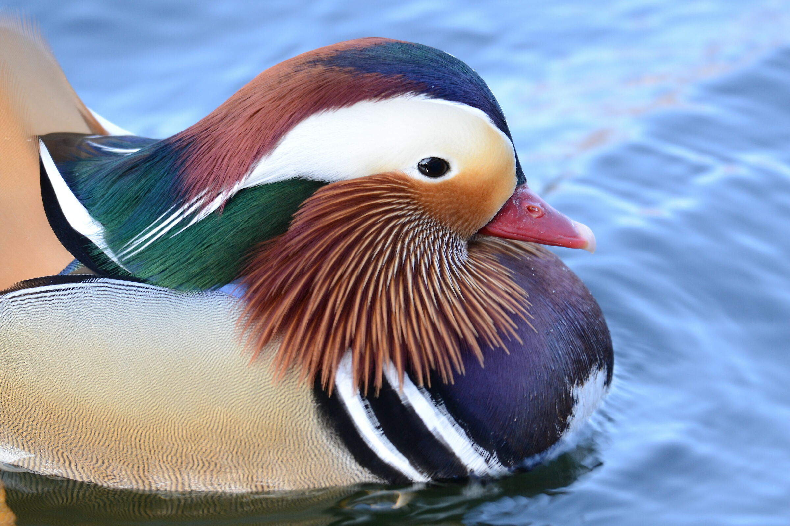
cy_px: 263
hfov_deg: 2.7
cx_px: 395
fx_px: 16457
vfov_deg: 1.8
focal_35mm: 750
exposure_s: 1/125
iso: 400
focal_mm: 500
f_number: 5.6
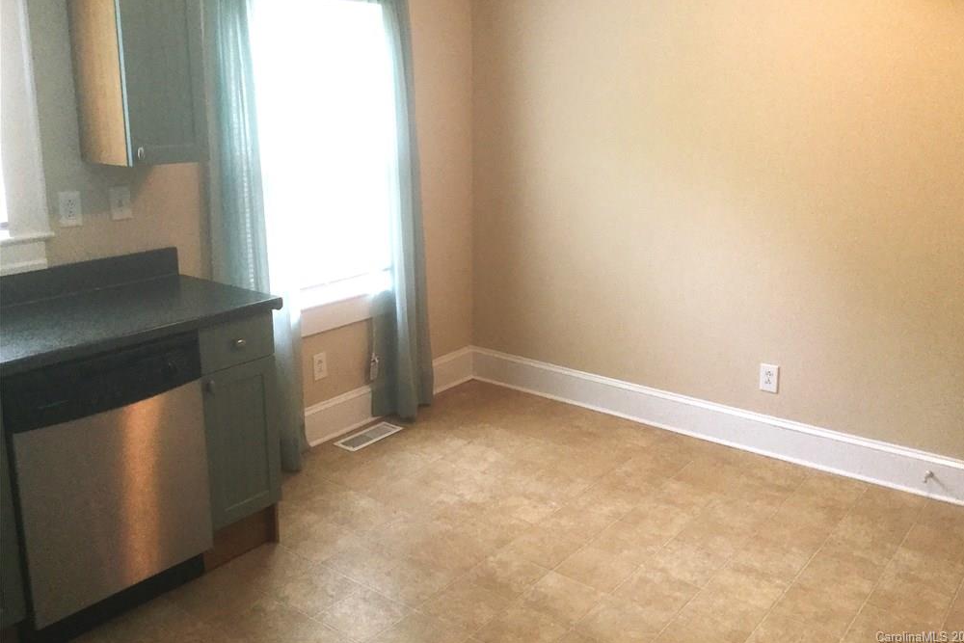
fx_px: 884
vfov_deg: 39.9
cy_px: 276
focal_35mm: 33
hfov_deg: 57.2
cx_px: 493
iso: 64
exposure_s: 1/30
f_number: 2.4
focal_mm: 3.3
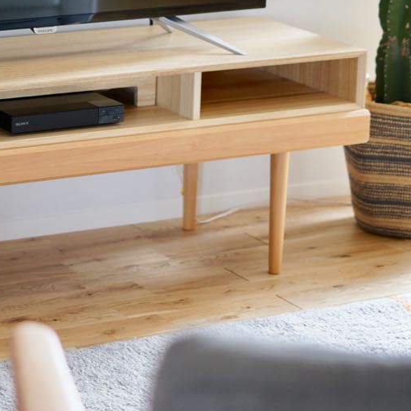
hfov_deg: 12.8
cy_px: 141
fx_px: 1787
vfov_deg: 13.1
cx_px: -60
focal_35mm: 133
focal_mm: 50
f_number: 2
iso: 400
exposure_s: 1/60
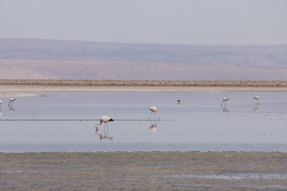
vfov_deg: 4.4
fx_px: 2510
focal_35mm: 315
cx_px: 144
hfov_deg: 6.5
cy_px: 96
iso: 200
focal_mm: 210
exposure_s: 1/800
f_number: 9
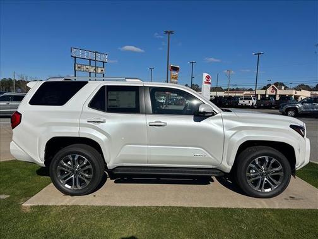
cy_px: 120
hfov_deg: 71.6
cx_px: 159
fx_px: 220
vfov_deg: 56.8
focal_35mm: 24
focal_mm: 6.86
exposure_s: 1/18519
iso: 80
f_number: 1.78
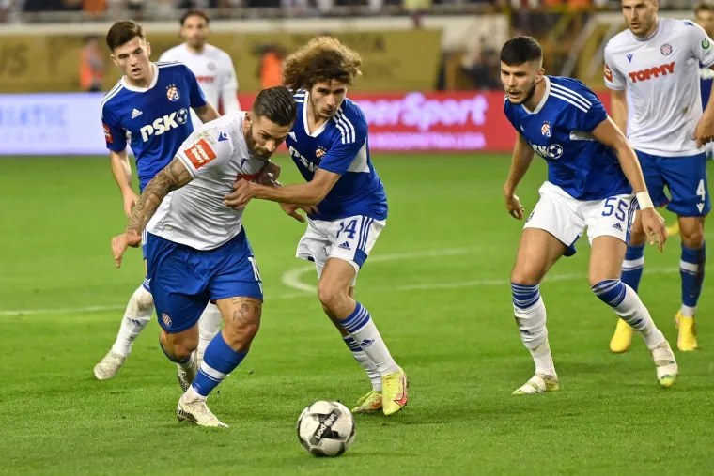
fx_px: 3769
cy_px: 238
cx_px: 357
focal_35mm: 190
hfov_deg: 10.8
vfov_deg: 7.2
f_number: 2.8
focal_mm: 190
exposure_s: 1/1600
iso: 2500
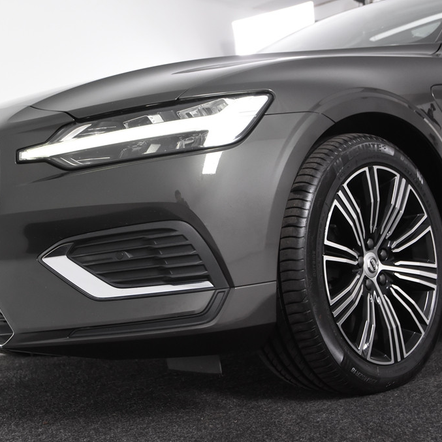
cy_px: 222
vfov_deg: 31.6
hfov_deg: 31.5
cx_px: 170
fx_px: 780
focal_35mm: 54
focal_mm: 28
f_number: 4.5
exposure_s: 1/50
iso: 1600
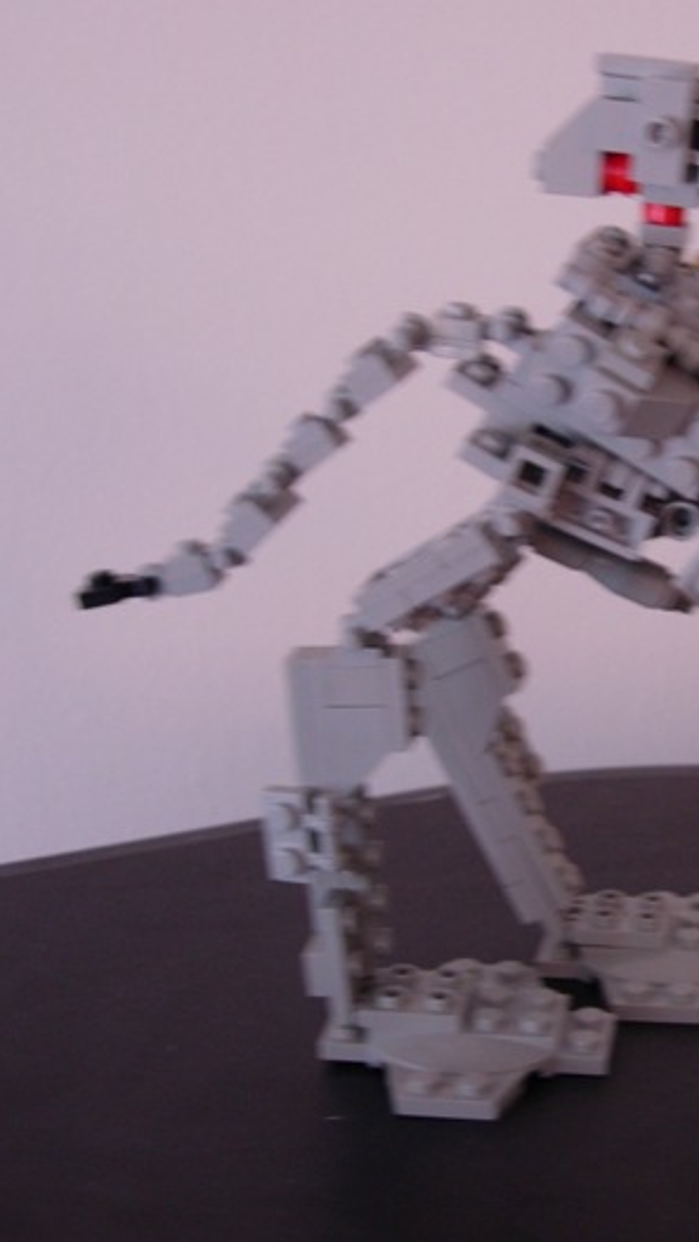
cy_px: 571
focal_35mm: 63
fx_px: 2075
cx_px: 730
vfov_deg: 33.3
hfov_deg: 18.5
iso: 64
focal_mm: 7.8
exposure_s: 1/11.9
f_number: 2.8
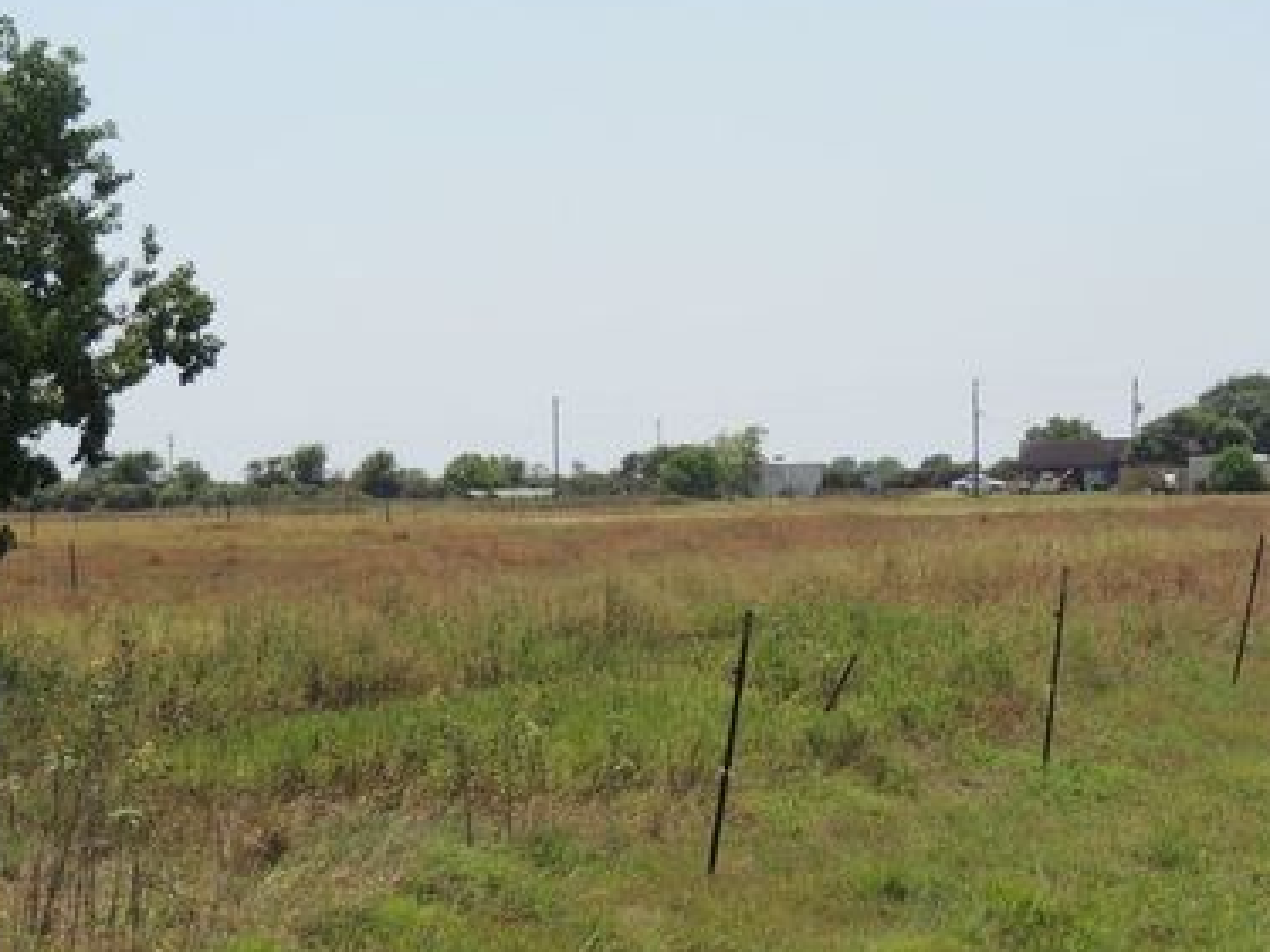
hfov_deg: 16.4
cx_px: 694
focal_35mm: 120
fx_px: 4401
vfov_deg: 12.3
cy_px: 588
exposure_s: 1/800
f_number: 4.1
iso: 100
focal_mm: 16
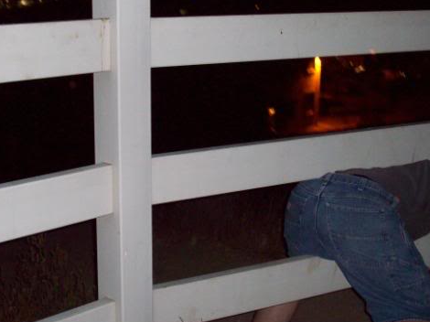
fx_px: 782
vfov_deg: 23.3
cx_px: 196
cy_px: 156
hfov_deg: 30.7
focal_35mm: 63
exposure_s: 1/45
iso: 160
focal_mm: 6.2
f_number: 2.8
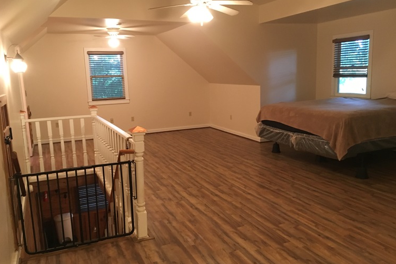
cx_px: 197
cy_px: 130
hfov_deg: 60.3
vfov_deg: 42.3
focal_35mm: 31
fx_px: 341
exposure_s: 1/15
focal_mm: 4.15
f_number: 2.2
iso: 200
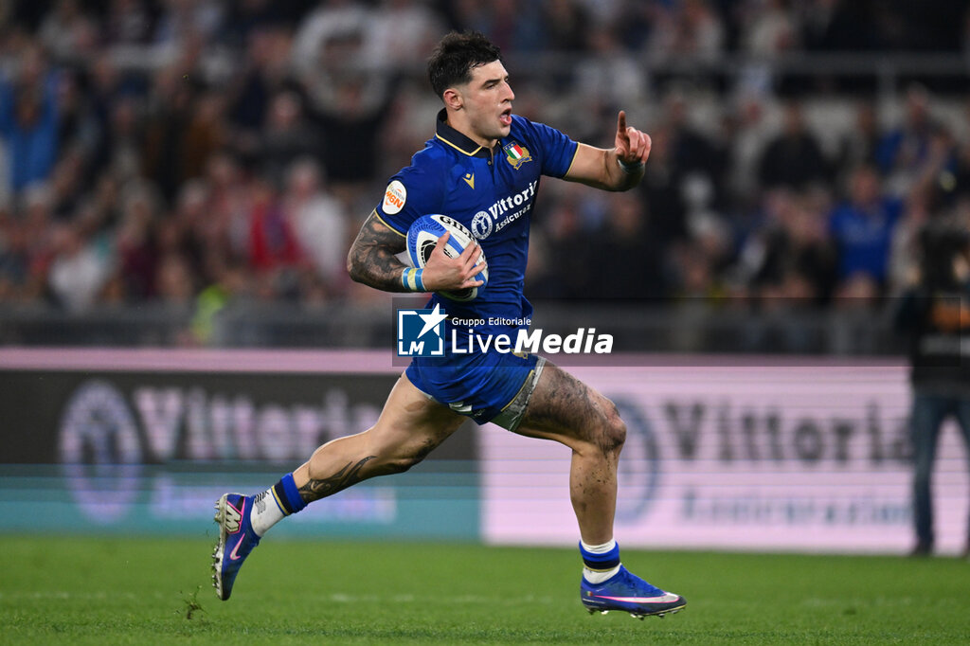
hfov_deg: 3.7
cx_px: 485
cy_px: 323
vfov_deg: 2.5
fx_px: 15083
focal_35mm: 560
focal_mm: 560
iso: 2500
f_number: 4
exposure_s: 1/1600
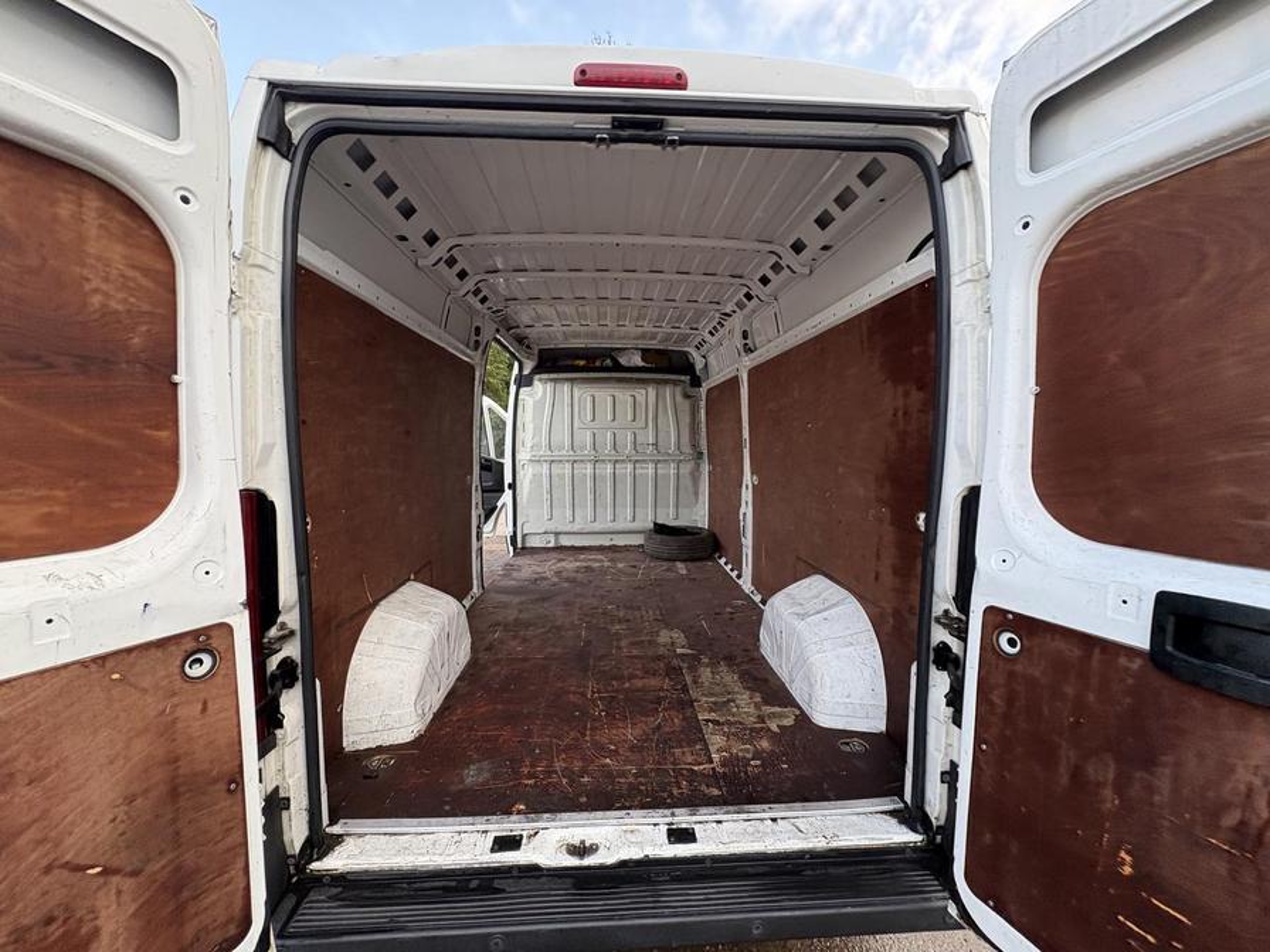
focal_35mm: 14
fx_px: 514
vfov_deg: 85.7
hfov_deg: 102.1
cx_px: 635
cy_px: 476
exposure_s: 1/136
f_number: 2.2
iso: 100
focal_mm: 2.22
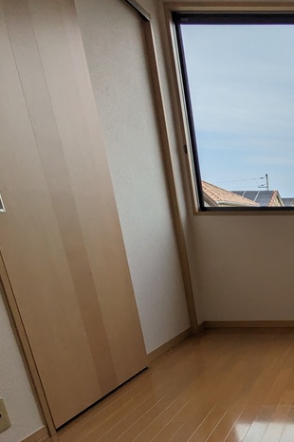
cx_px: 360
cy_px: 339
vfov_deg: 58.3
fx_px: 368
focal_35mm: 30
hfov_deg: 34.2
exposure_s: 1/845
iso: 54
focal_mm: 1.83
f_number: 2.2
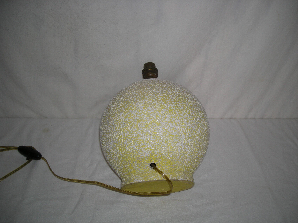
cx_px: 149
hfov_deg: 52.6
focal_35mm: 35
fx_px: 301
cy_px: 112
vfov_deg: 40.7
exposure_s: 1/47
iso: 50
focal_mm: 5.7
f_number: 2.8
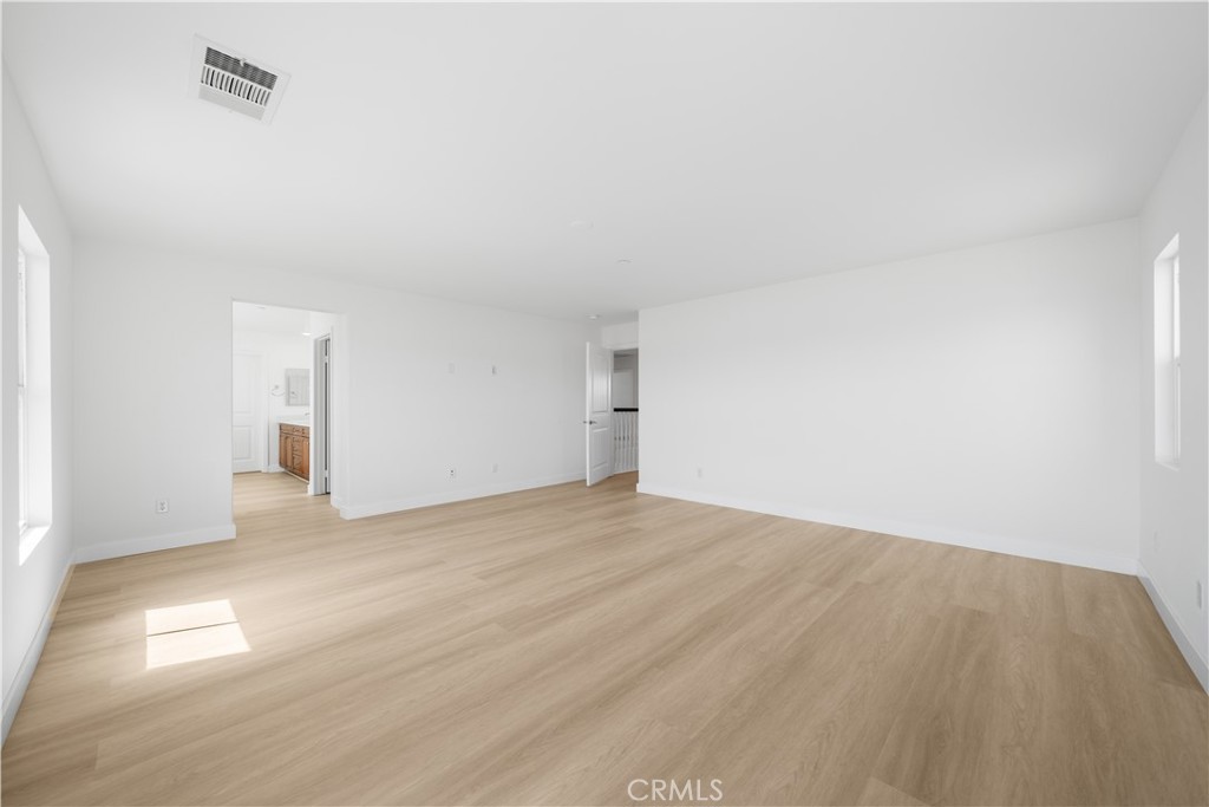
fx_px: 403
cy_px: 404
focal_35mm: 12
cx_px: 604
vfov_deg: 90.0
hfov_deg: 112.6
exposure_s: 1/15
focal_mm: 12
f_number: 5
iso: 100
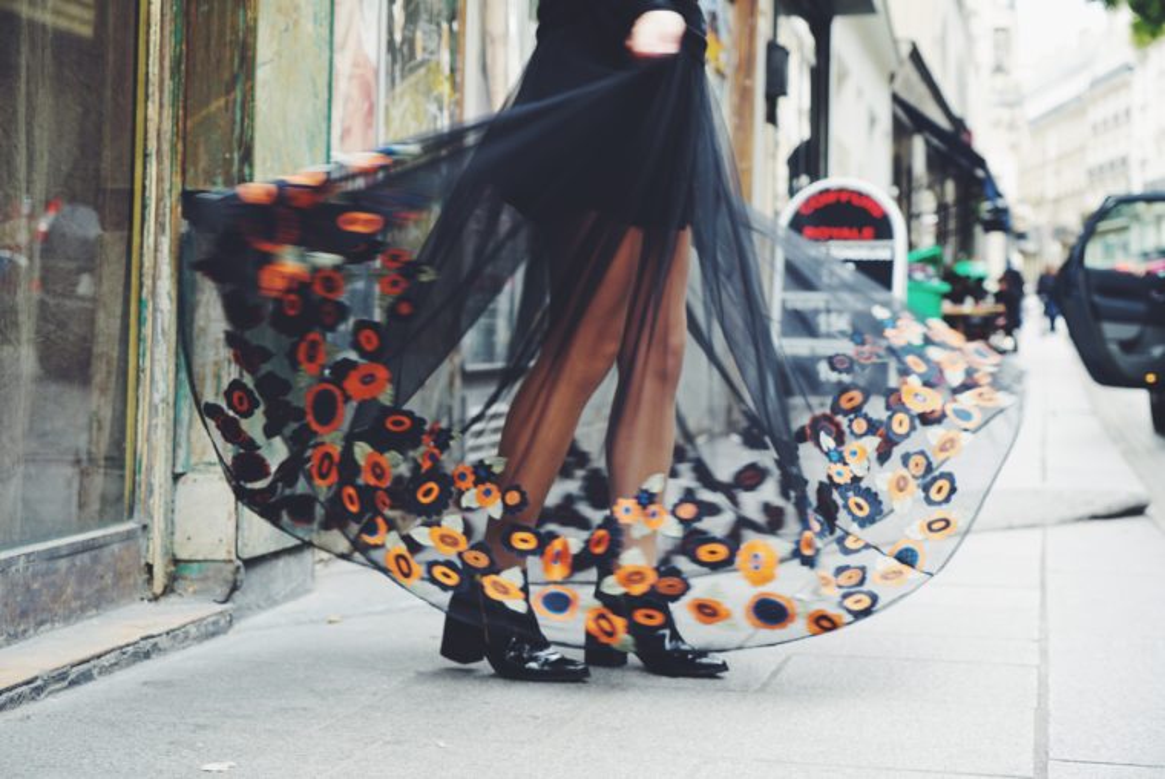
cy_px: 390
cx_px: 582
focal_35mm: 61
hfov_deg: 32.9
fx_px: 1975
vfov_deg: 22.3
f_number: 5.6
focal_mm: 61
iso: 250
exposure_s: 1/80
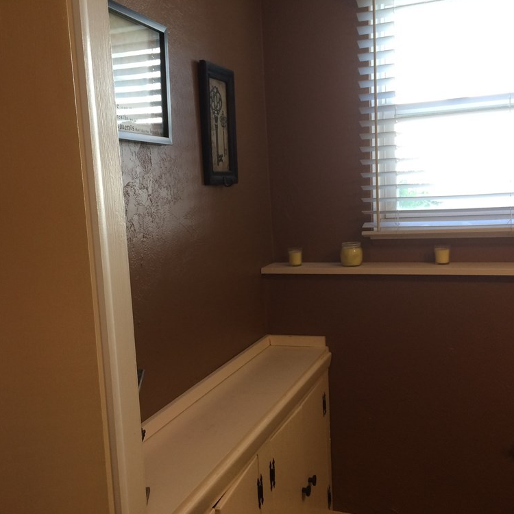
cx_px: 249
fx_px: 588
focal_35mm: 35
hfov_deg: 47.2
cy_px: 256
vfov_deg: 47.2
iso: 32
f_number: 2.2
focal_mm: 4.15
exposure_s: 1/30
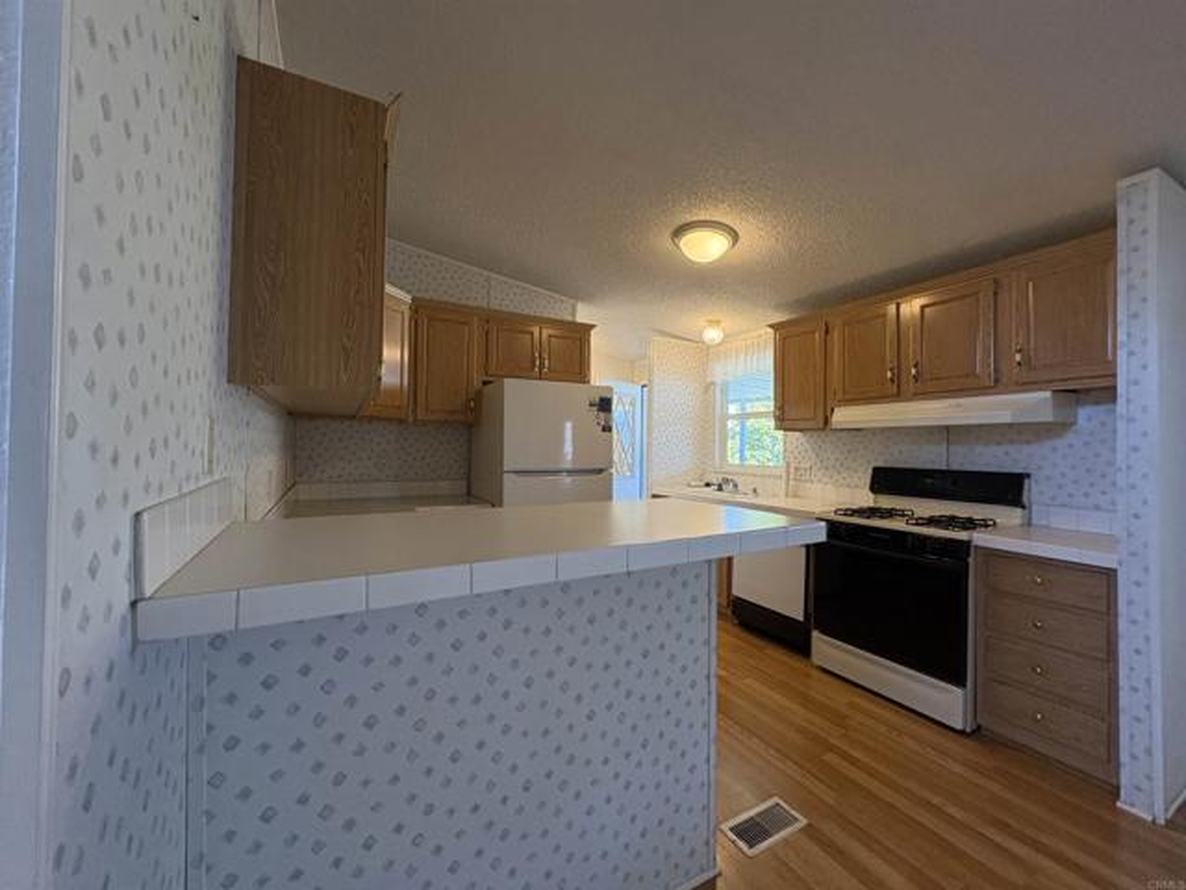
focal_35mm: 14
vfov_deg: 85.7
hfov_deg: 102.1
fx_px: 480
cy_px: 445
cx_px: 593
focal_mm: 2.22
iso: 250
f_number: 2.2
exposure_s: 1/120
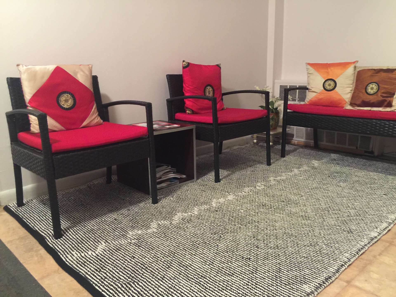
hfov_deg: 61.7
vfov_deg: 48.2
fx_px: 332
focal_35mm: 29
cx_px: 198
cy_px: 148
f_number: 2.2
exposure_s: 1/4
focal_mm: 4.15
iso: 125
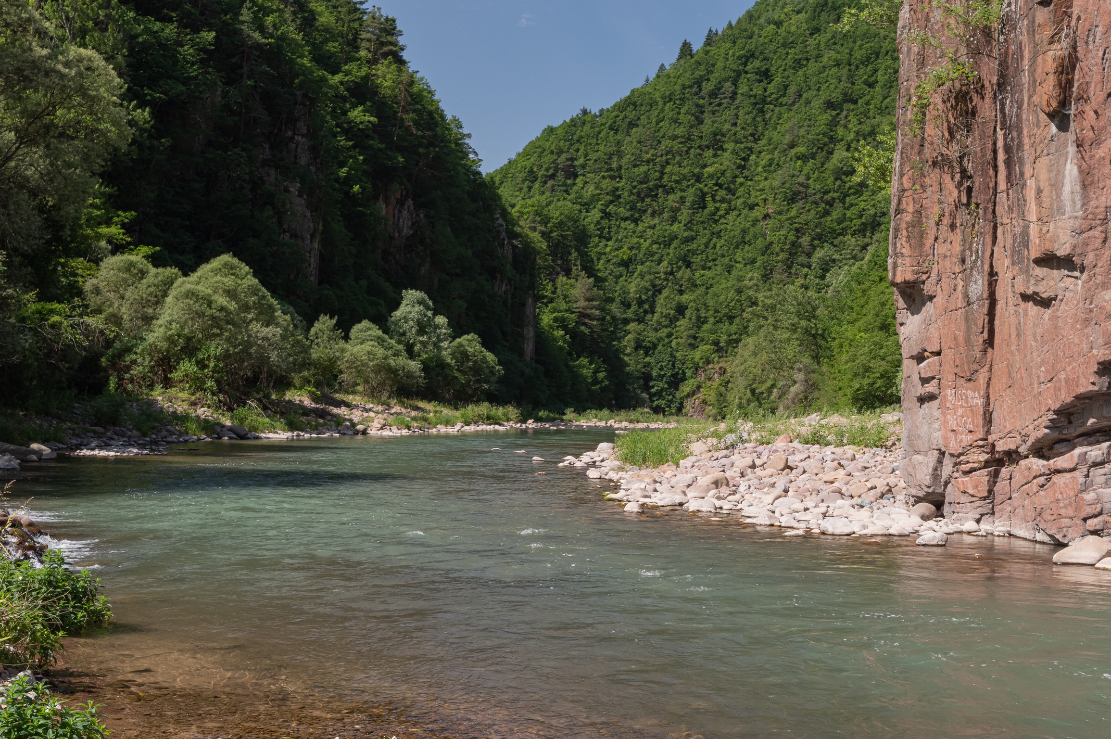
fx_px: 1619
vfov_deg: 25.7
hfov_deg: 37.9
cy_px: 370
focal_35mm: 52
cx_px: 556
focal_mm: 35
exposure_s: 1/125
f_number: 10
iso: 400
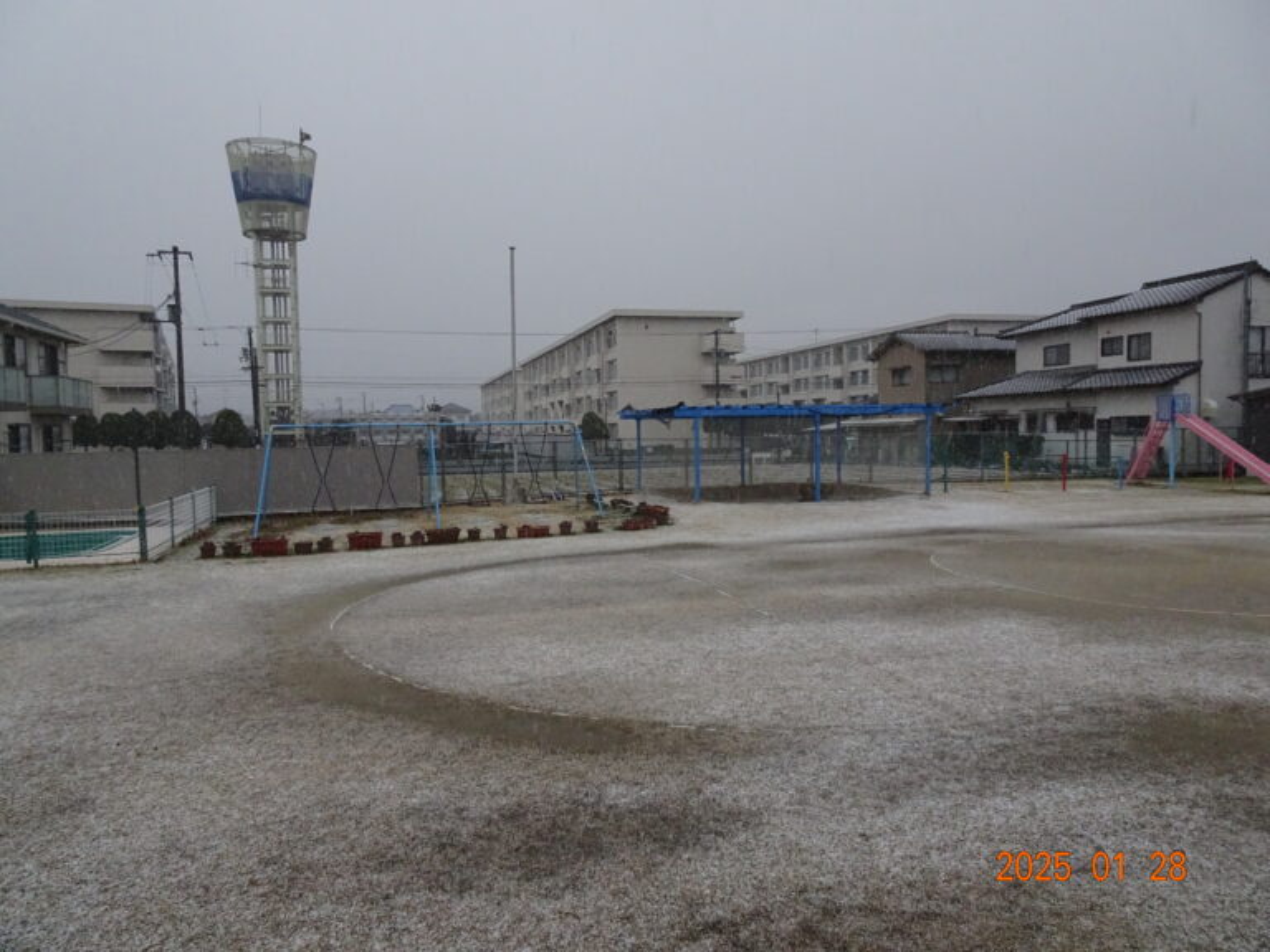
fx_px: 881
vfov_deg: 56.8
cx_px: 635
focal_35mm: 24
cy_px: 476
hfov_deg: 71.6
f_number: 3.5
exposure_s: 1/250
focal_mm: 4.1
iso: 500
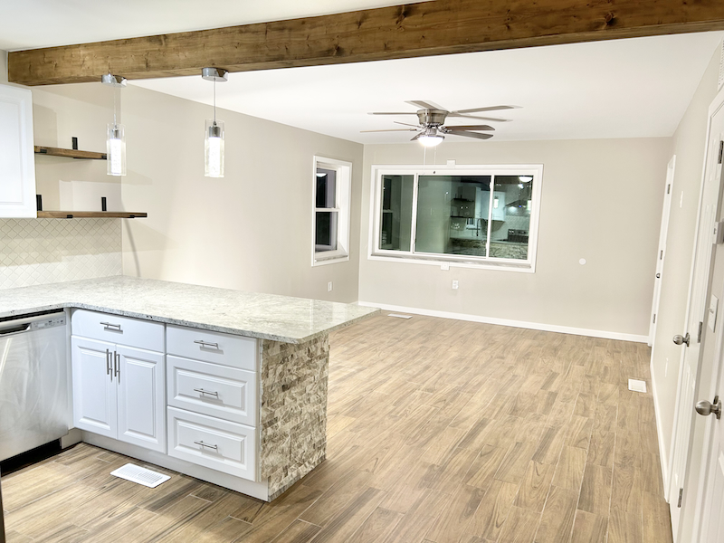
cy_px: 272
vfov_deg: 53.1
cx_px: 362
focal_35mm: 26
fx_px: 544
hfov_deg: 67.3
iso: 80
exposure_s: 1/60
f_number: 1.5
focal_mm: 5.7
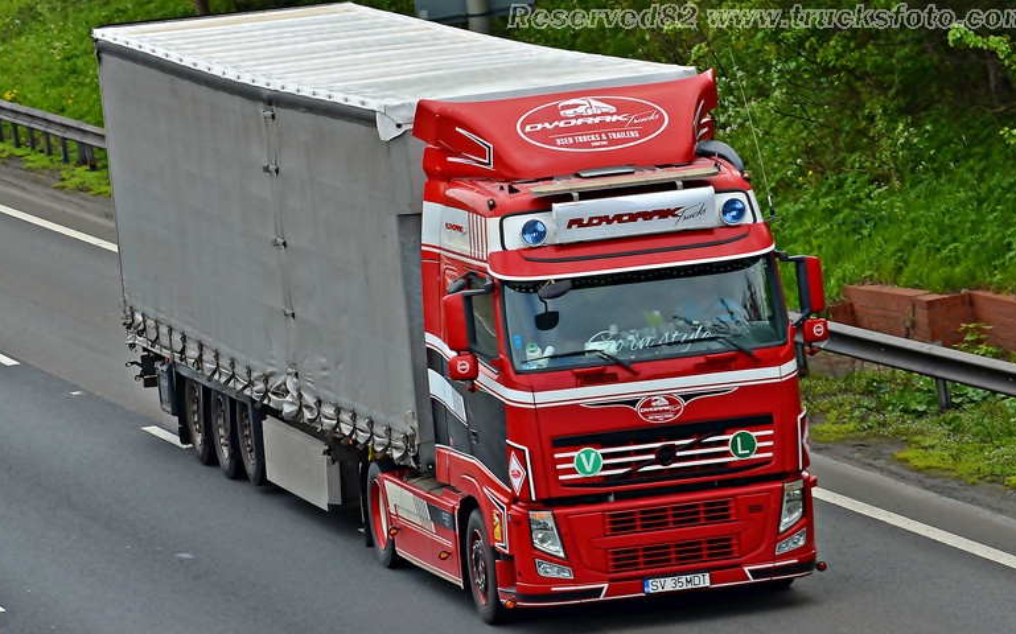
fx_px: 5495
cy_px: 318
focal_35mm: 199
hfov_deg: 10.6
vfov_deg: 6.6
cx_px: 517
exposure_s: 1/250
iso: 160
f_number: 8
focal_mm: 125
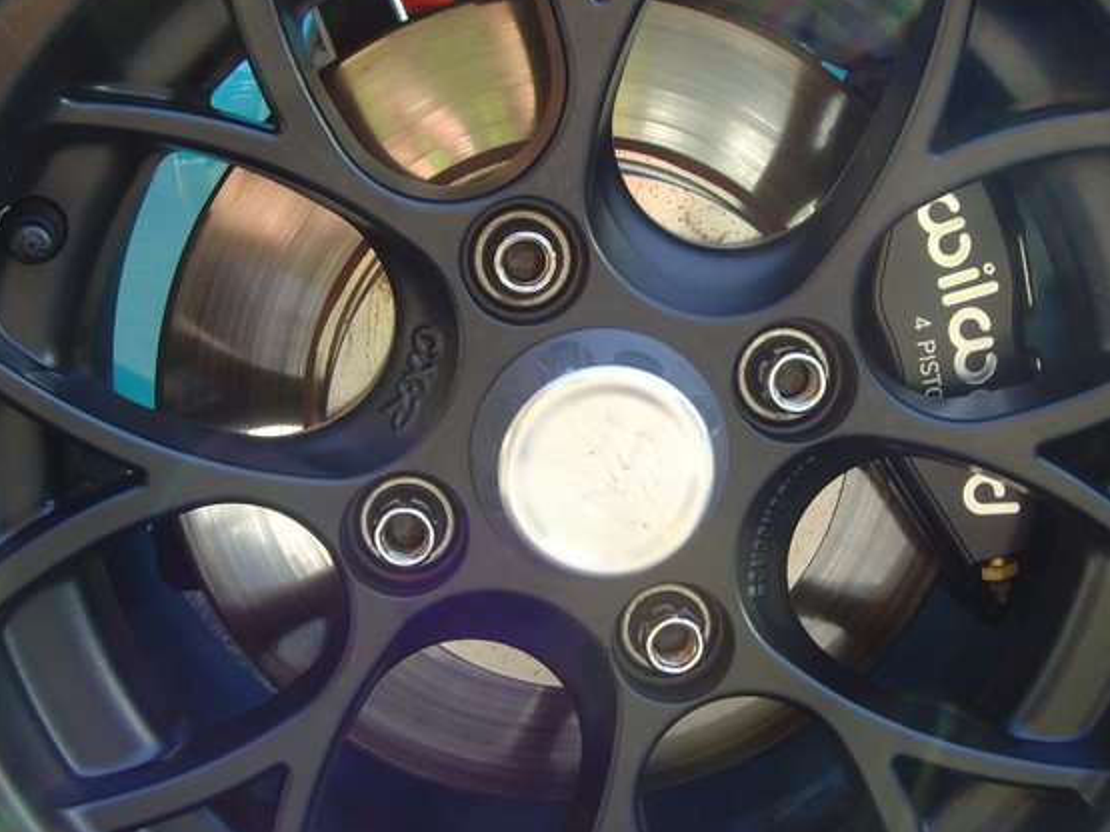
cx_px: 630
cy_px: 390
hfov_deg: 42.0
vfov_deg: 32.2
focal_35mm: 45
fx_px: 1443
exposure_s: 1/90
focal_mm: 6.6
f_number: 3.5
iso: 100
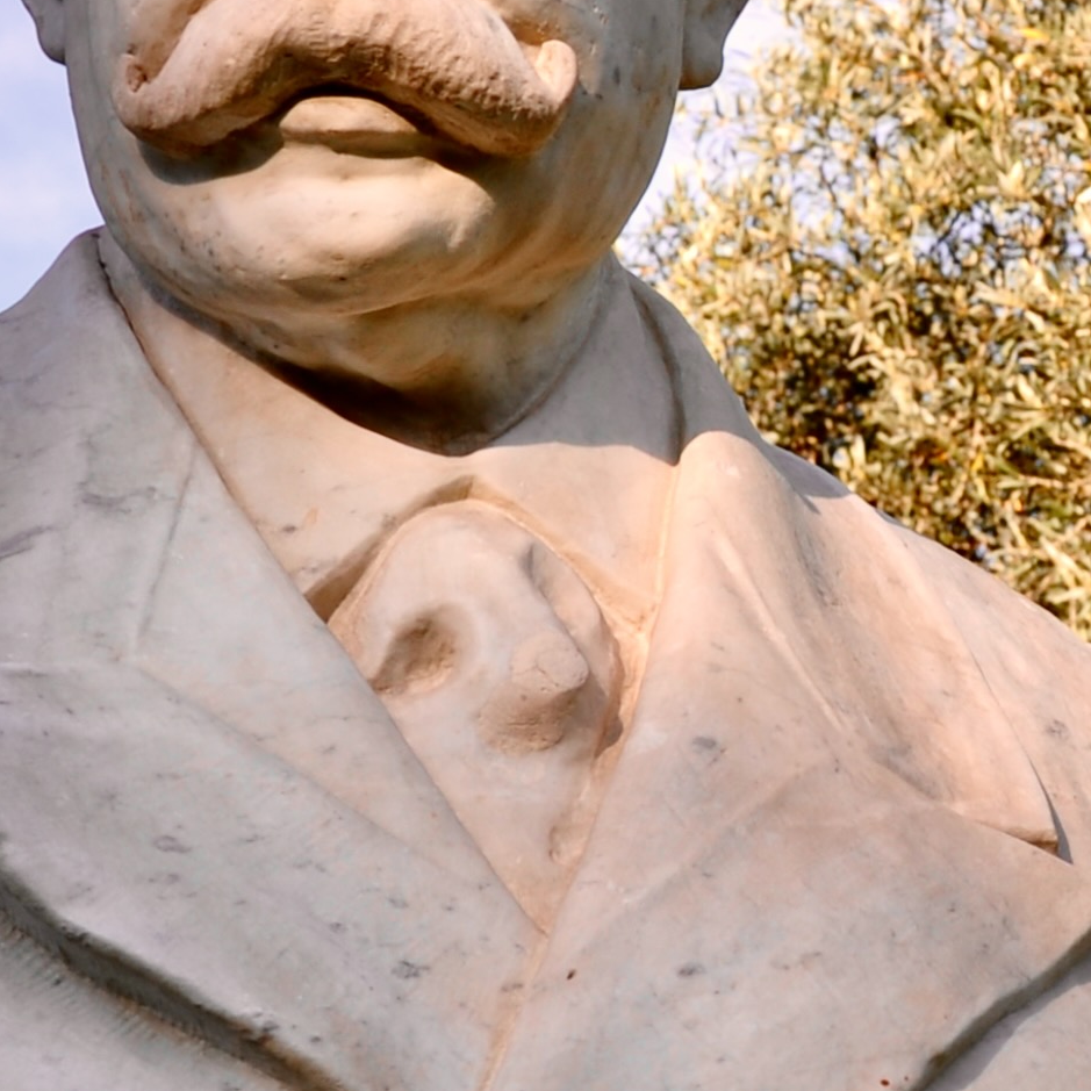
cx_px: 1013
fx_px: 6169
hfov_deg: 10.0
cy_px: 558
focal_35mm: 173
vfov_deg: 10.1
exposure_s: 1/100
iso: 100
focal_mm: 30
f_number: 8
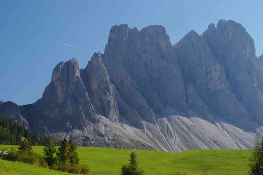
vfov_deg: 20.0
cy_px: 109
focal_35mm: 68
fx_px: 497
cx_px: 136
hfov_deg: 29.7
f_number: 11
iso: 200
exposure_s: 1/60
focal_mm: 32.5
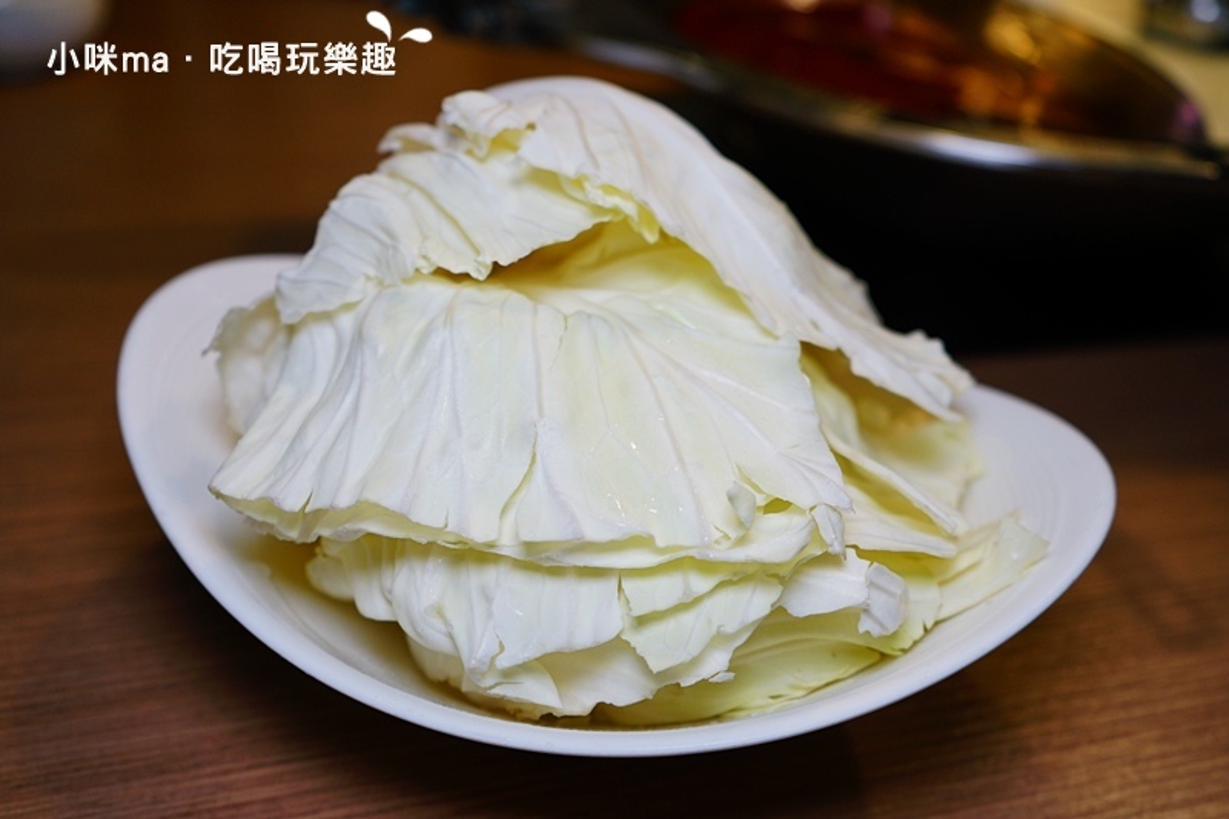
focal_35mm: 34
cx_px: 614
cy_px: 410
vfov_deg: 38.9
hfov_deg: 55.8
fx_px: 1160
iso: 250
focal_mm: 34
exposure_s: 1/60
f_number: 4
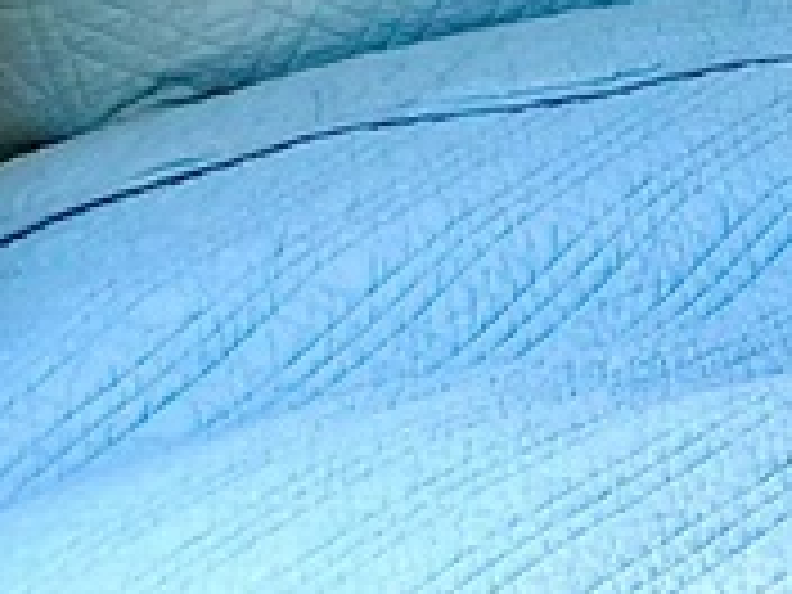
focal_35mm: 163
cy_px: -796
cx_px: 1827
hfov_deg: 10.6
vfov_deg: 8.4
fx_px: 3729
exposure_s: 1/60
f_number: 1.8
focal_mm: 3.99
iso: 80
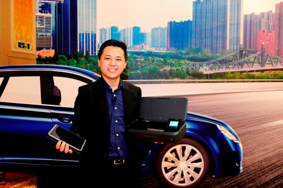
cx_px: 142
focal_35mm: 32
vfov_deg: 41.1
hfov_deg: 58.7
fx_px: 251
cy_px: 94
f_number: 3.5
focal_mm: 32
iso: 2500
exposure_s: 1/50
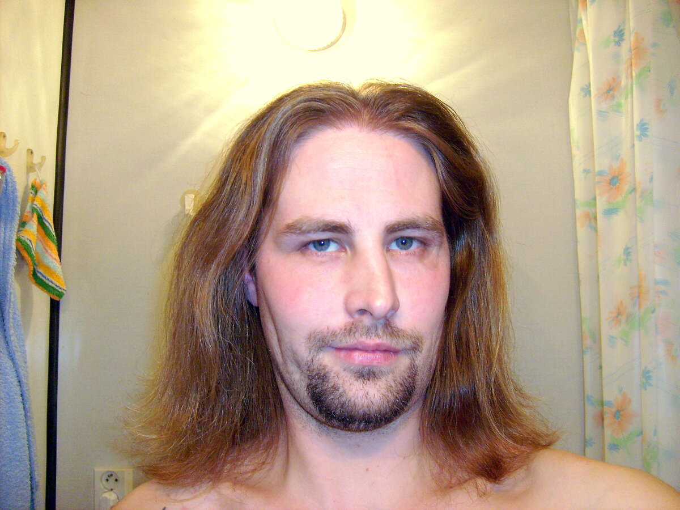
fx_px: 688
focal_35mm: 35
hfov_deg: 52.6
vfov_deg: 40.7
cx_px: 340
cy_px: 255
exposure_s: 1/45
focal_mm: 5.8
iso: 100
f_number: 2.8
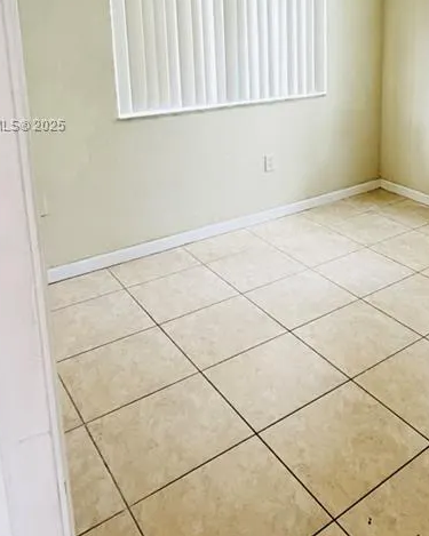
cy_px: 126
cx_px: 370
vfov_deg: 49.2
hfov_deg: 39.7
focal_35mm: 35
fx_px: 556
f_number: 2.2
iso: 320
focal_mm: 2.22
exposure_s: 1/93
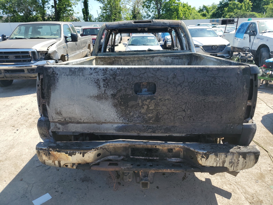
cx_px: 136
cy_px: 102
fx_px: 205
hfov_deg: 67.3
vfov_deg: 53.1
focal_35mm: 26
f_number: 1.5
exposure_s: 1/2000
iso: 50
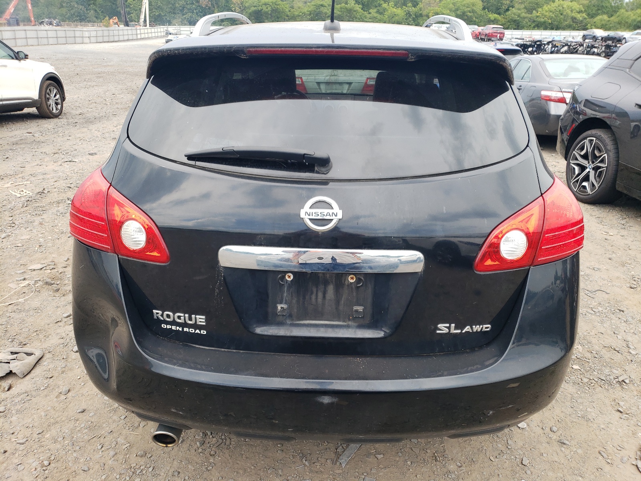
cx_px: 320
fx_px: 481
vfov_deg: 53.1
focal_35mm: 26
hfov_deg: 67.3
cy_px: 240
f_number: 1.5
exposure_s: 1/476
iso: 50
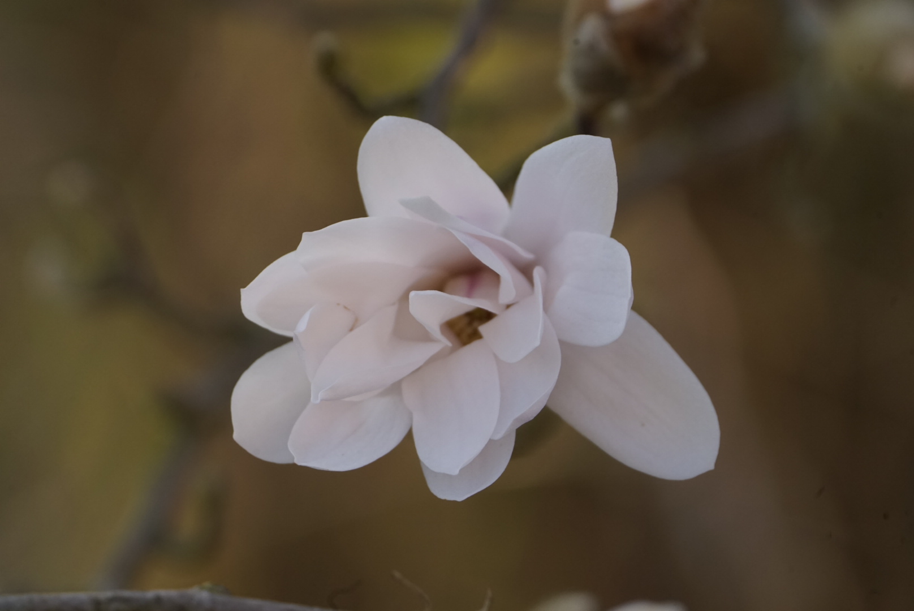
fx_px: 30488
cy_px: 306
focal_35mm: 1200
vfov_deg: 1.1
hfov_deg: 1.7
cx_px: 457
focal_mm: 1200
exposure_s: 1/500
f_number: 13
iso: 1250
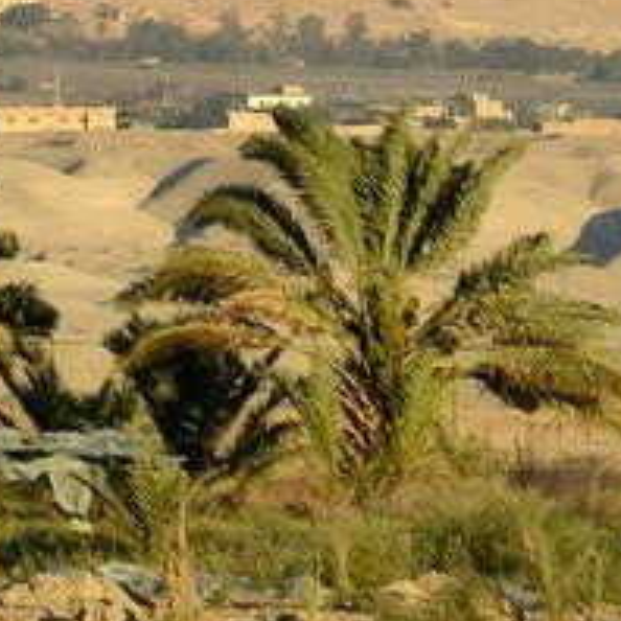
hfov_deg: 1.4
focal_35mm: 1235
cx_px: -1753
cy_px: -612
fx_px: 25066
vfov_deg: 1.4
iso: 400
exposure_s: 1/1600
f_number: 5.6
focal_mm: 180
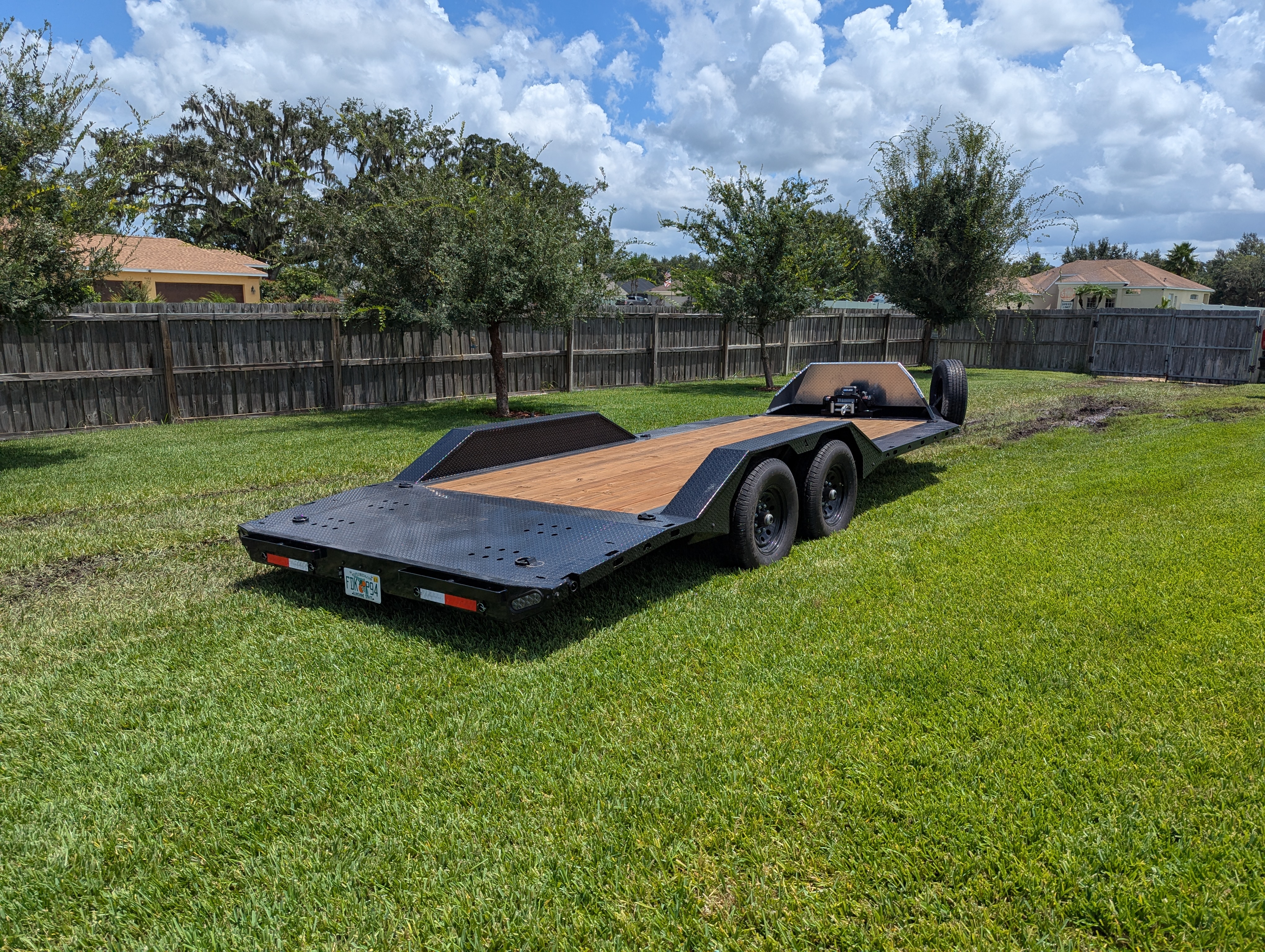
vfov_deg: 56.9
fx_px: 878
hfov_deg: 71.5
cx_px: 632
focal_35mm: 24
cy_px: 476
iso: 48
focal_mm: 6.81
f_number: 1.85
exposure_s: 1/3650
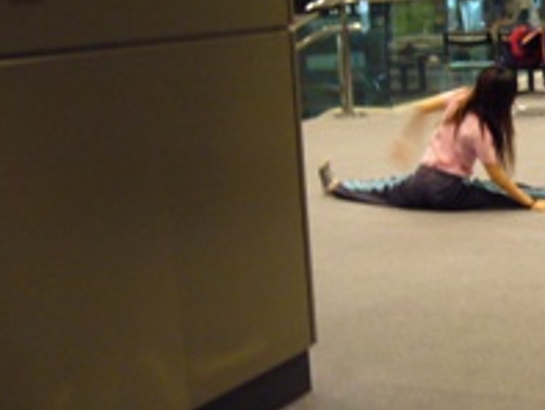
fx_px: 1182
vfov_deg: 19.6
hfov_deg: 24.6
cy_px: 154
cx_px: 564
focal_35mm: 75
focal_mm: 5.8
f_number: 2.8
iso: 200
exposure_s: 1/8
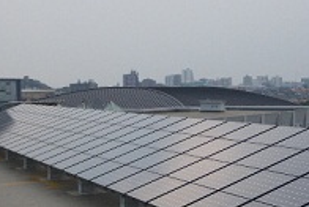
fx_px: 764
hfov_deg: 22.5
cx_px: 246
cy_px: 158
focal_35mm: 89
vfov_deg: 15.3
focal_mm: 7.5
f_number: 4.2
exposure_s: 1/200
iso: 50
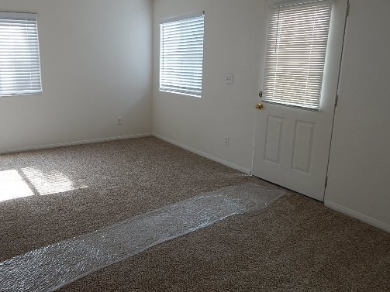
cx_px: 145
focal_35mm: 28
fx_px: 315
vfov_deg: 49.7
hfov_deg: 62.5
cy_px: 132
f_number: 3
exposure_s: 1/60
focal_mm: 4
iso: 125
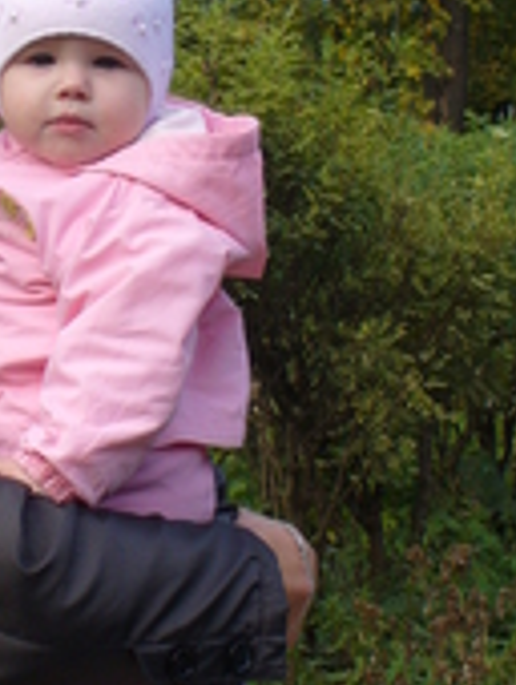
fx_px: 1943
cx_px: 36
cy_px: 282
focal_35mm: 98
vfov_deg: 20.0
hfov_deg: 14.9
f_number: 2.8
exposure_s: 1/320
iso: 80
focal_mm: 6.1
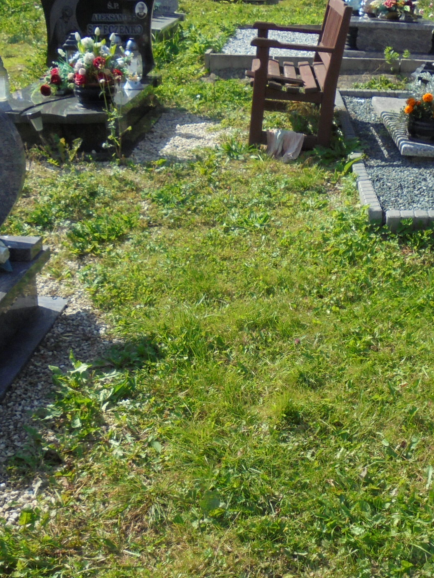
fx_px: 802
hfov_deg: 30.2
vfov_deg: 39.3
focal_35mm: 48
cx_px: 261
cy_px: 369
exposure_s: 1/500
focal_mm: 4.6
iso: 100
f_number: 3.5
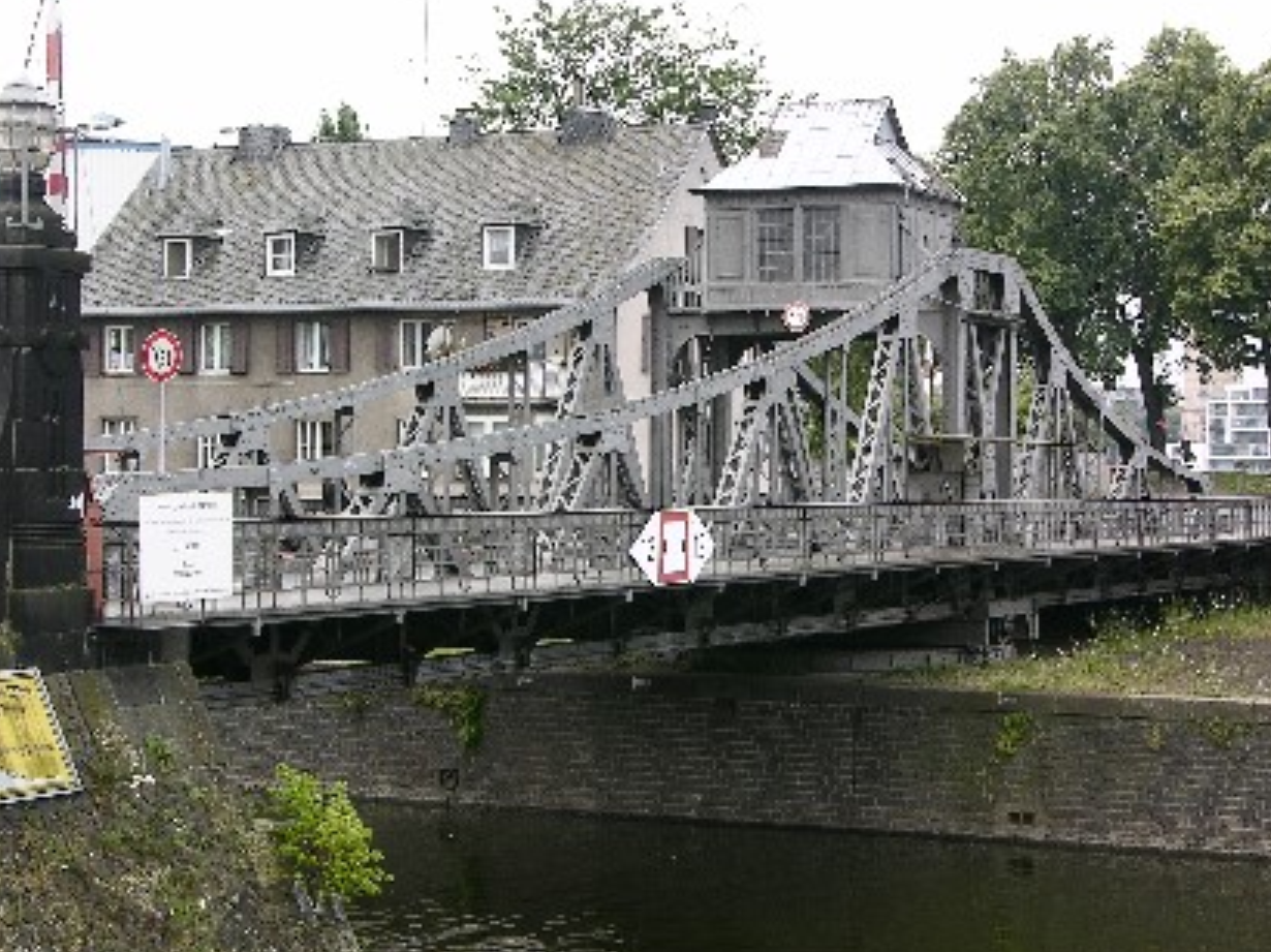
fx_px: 3046
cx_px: 708
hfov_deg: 23.6
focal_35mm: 83
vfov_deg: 17.8
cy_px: 487
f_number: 4.4
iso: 50
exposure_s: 1/75.9
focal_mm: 14.7
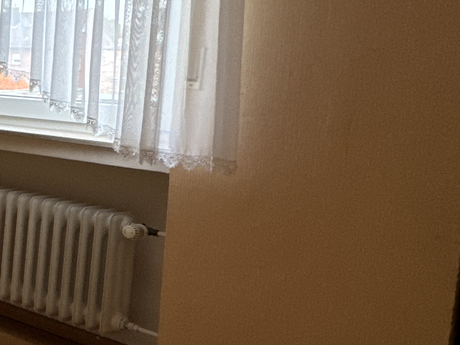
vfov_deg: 26.0
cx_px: -383
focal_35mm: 56
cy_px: 125
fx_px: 744
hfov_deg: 21.3
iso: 125
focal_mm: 2.22
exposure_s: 1/66
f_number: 2.2
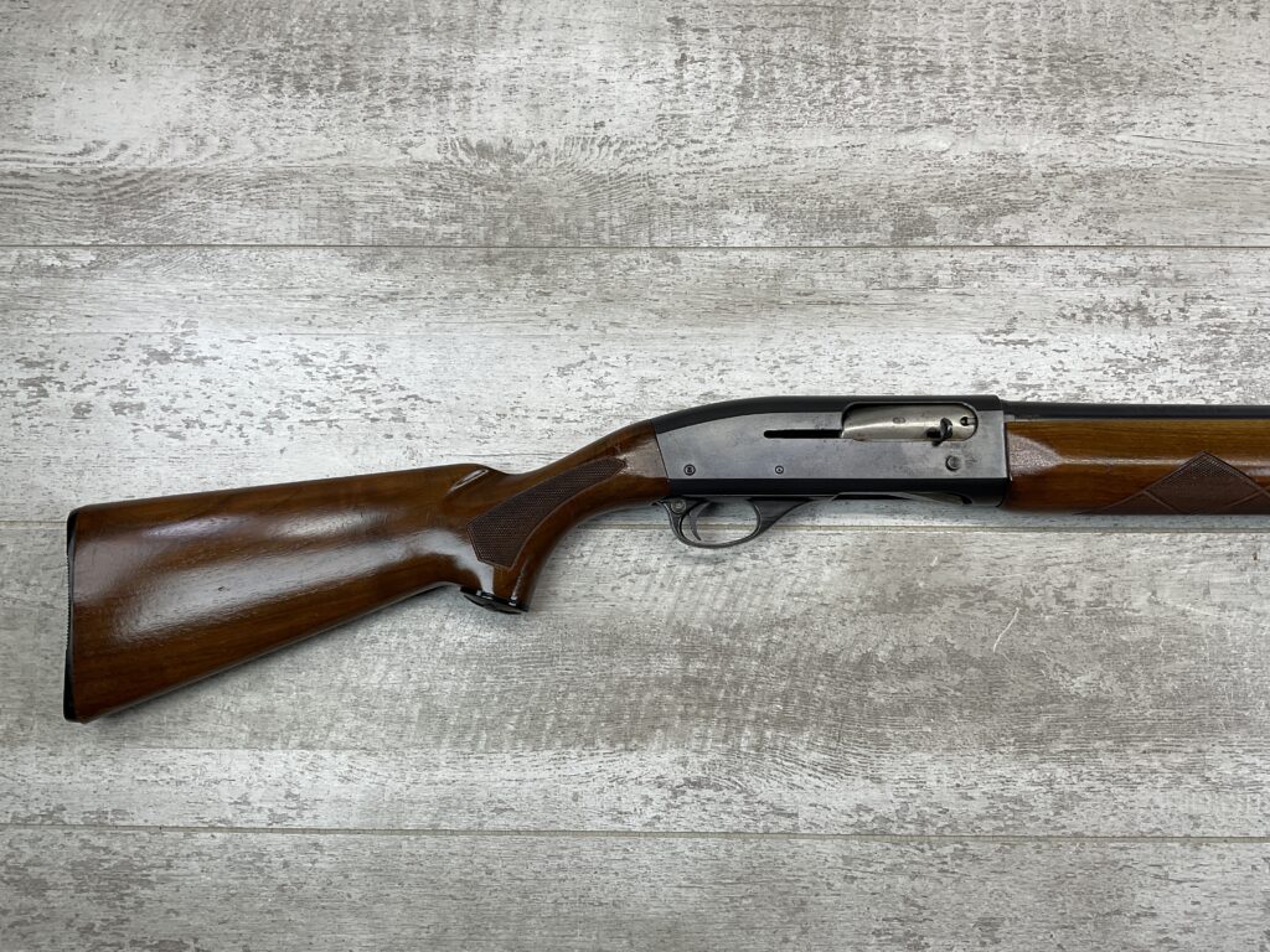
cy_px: 476
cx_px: 635
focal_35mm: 29
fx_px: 1064
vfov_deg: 48.2
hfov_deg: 61.7
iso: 16
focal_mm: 3
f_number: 1.8
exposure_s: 1/188
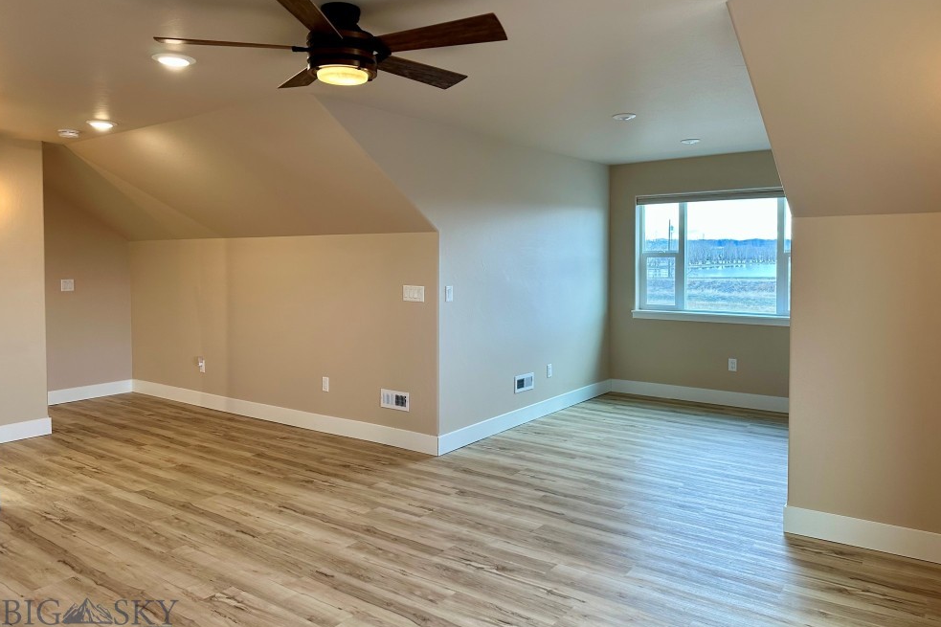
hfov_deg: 69.4
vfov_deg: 49.5
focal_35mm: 26
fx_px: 679
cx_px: 482
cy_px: 286
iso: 125
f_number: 1.78
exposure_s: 1/120
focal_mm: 6.86
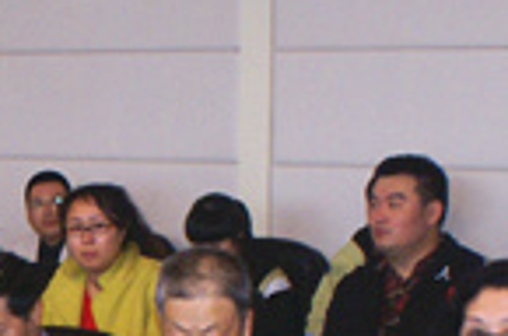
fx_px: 2337
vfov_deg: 8.0
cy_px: 530
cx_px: -273
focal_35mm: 166
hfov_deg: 11.8
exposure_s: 1/60
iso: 400
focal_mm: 20
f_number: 5.6
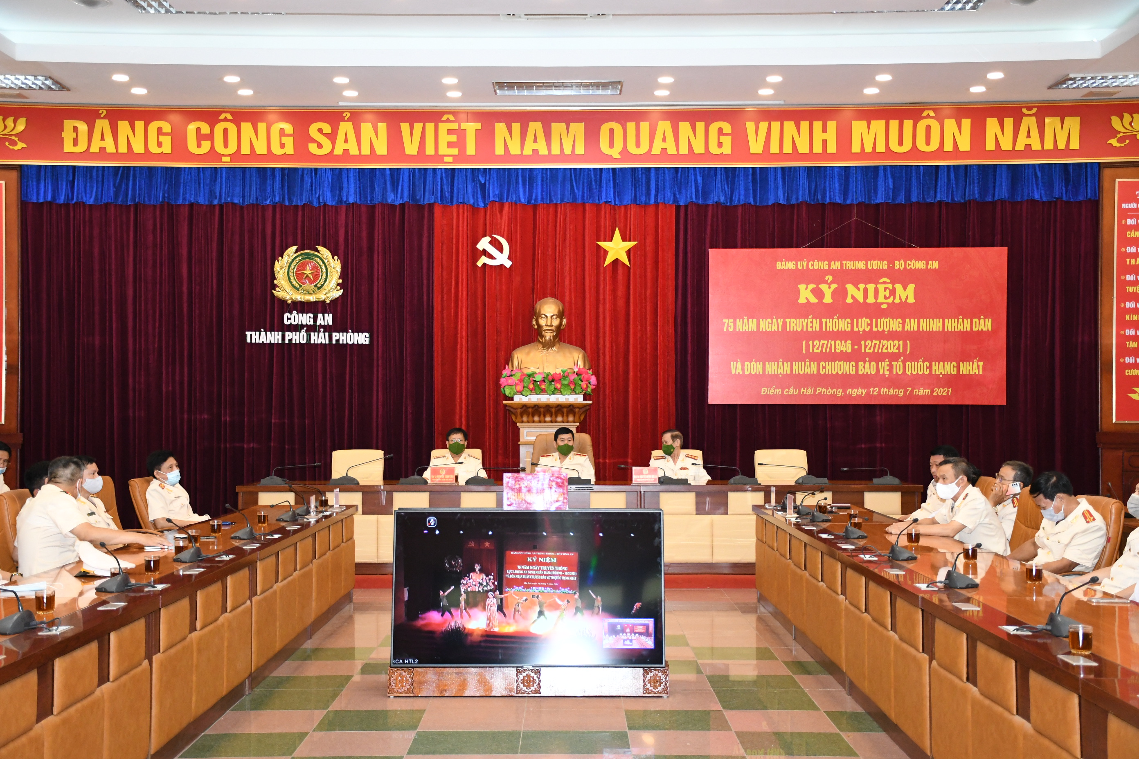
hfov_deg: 41.1
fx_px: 1519
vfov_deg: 28.1
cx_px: 570
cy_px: 380
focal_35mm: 48
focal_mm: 32
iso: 2500
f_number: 4
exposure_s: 1/200
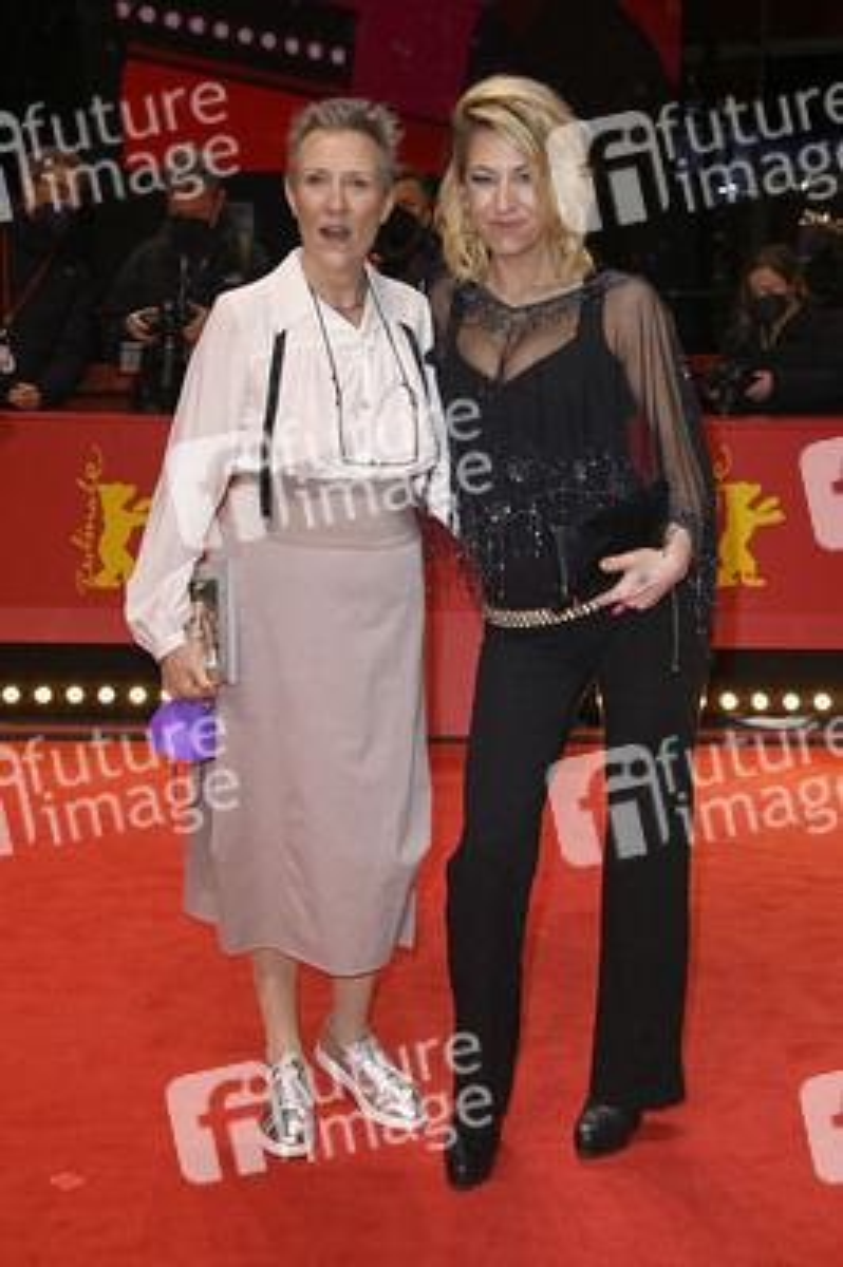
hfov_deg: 28.0
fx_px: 1689
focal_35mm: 48
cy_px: 634
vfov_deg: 41.1
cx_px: 422
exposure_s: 1/160
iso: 640
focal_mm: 48
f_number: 5.6
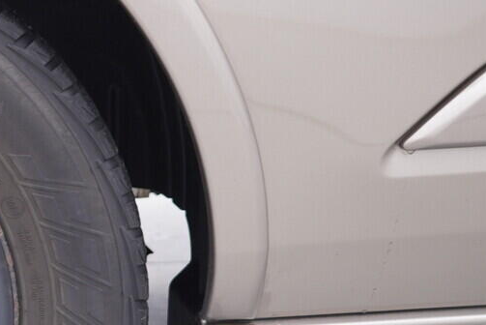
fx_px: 1391
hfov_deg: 18.5
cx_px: -137
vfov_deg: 13.2
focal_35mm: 103
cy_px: 279
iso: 160
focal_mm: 24
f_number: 2.8
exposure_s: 1/40
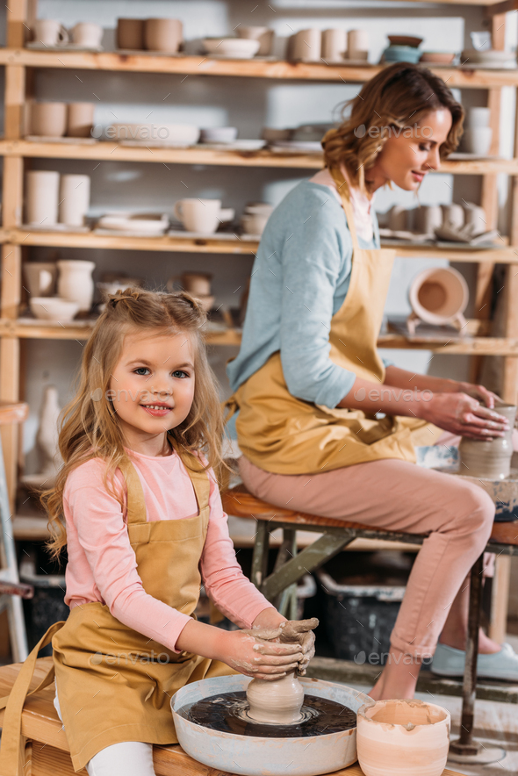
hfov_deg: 14.9
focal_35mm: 92
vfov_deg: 22.1
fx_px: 1984
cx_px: 259
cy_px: 388
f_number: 4.5
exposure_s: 1/160
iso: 125
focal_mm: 92
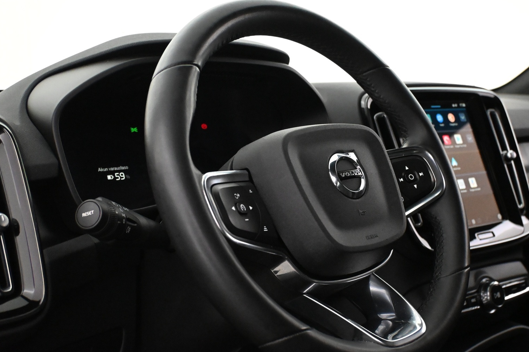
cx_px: 281
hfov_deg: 44.2
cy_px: 178
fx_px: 650
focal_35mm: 44
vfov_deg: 30.3
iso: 6400
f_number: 4.5
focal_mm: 27.5
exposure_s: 1/60
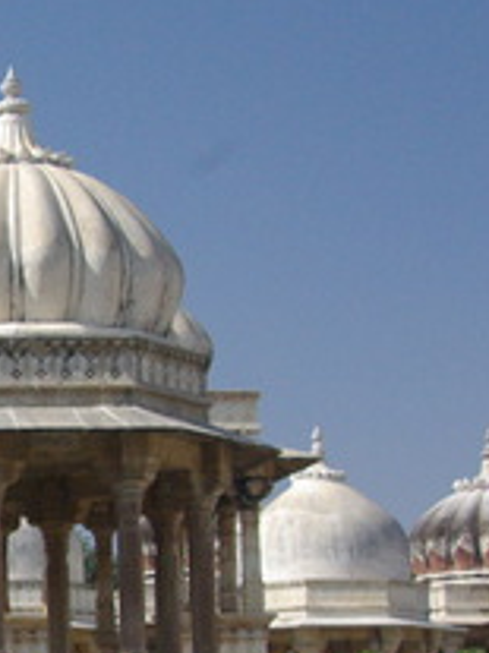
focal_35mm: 125
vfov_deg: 15.7
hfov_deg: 10.9
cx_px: -457
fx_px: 2357
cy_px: 516
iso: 800
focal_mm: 28
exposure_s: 1/500
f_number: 8
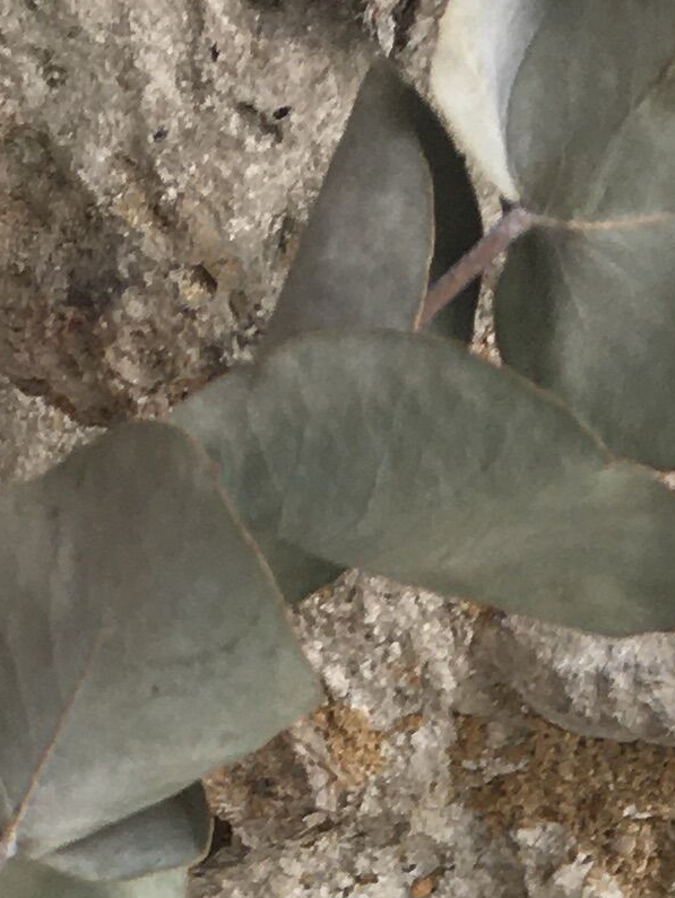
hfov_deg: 10.0
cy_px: 1595
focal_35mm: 147
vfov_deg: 12.3
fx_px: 3819
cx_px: 753
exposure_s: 1/50
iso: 25
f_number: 2.2
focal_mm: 4.15
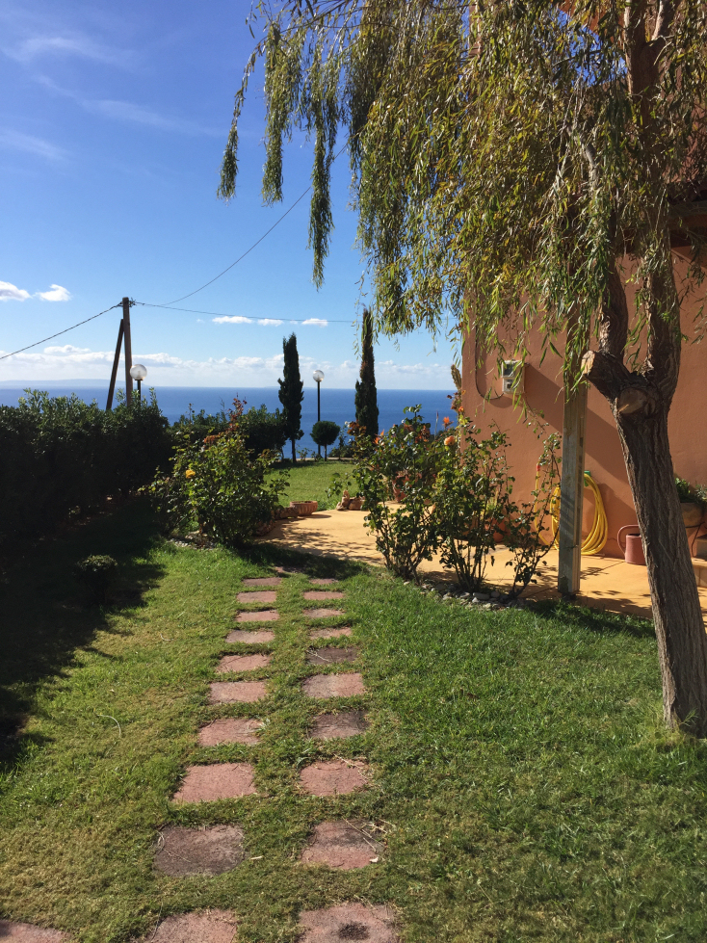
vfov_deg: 61.7
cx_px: 354
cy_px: 472
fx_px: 790
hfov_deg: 48.2
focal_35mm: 29
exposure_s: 1/3300
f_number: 2.2
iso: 32
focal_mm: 4.15
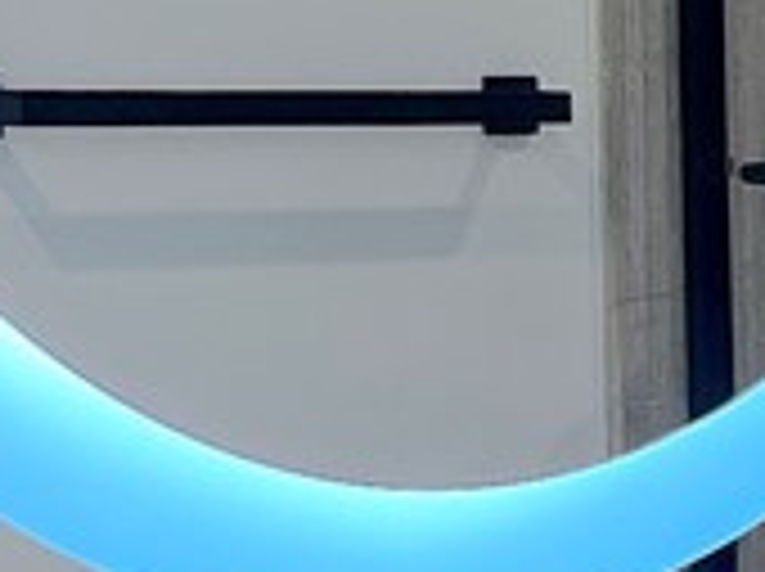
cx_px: 1742
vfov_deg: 9.4
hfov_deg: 10.9
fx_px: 3465
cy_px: 270
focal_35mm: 157
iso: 64
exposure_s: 1/131
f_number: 1.5
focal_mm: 5.7
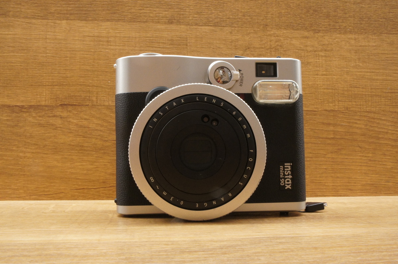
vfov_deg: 39.9
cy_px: 132
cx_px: 199
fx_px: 364
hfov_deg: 57.3
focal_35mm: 33
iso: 1600
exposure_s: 1/6
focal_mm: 22
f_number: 22
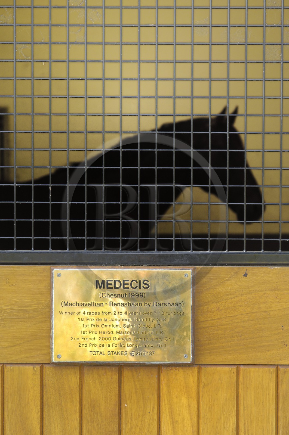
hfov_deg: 13.0
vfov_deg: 19.5
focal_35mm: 105
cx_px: 144
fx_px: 1268
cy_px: 218
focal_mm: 70
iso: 100
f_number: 5
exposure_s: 1/60
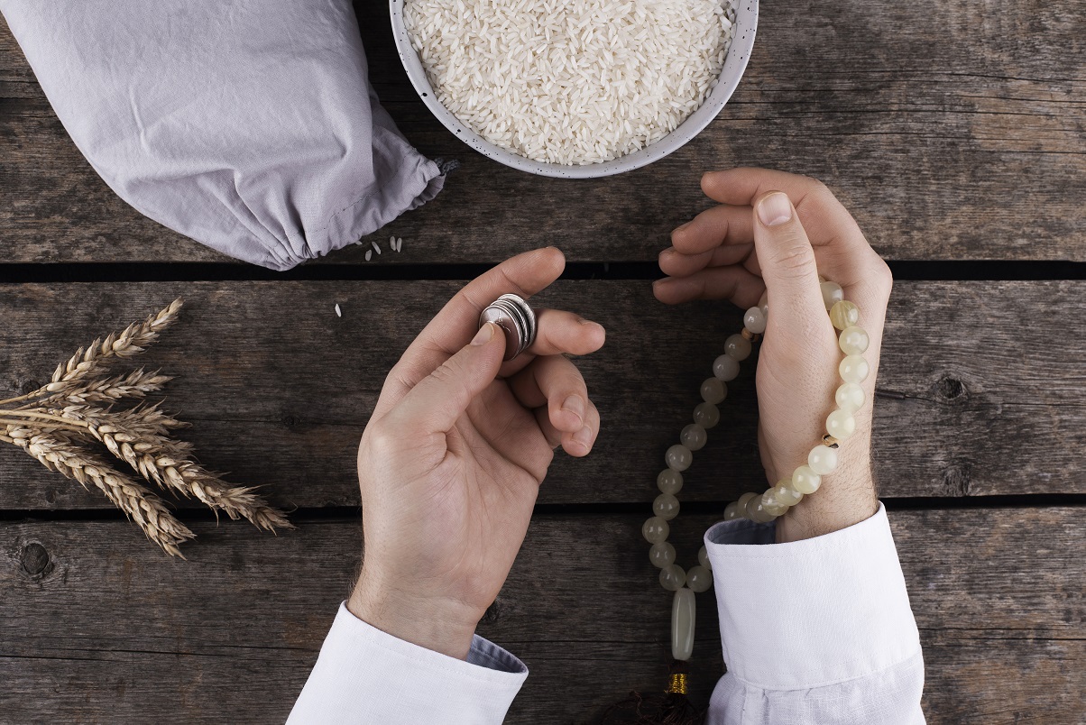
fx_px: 1509
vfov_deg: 27.0
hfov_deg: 39.6
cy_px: 362
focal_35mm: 50
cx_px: 543
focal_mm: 50
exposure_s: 1/100
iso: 100
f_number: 9
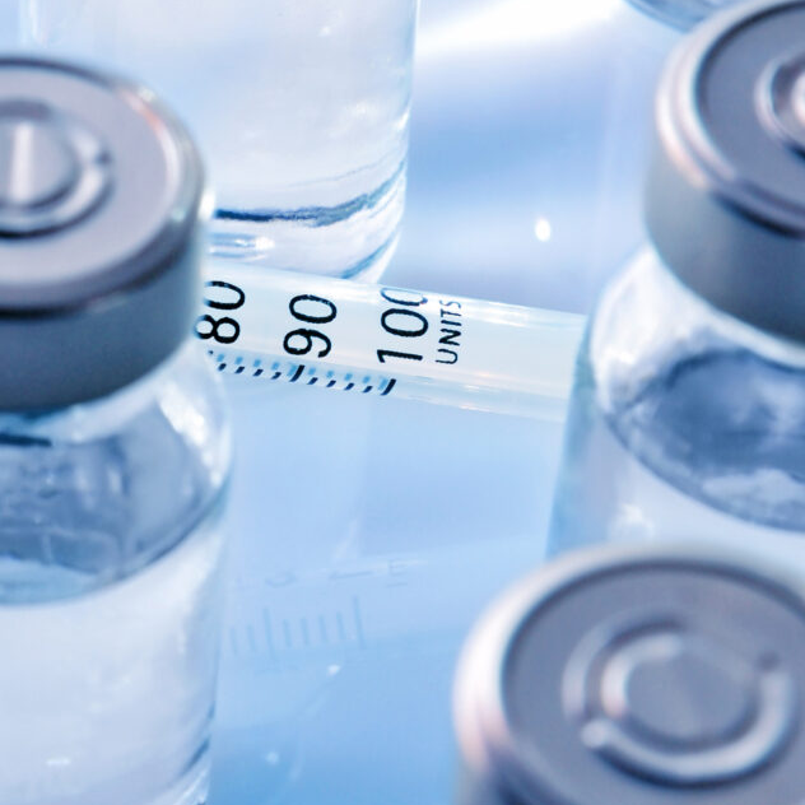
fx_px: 6341
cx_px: -622
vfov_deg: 7.3
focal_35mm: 241
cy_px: 566
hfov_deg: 7.1
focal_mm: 70
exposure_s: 1/200
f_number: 13
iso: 64
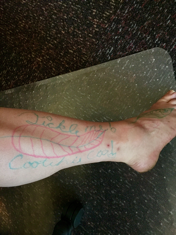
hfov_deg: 48.2
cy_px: 118
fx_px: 197
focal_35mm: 29
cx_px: 88
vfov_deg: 61.7
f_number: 2.2
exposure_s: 1/4
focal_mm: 4.15
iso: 200
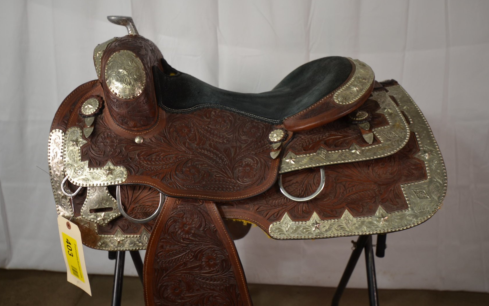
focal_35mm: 31
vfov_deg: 40.6
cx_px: 245
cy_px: 145
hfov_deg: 61.2
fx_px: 413
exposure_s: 1/80
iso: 400
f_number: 4.5
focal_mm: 20
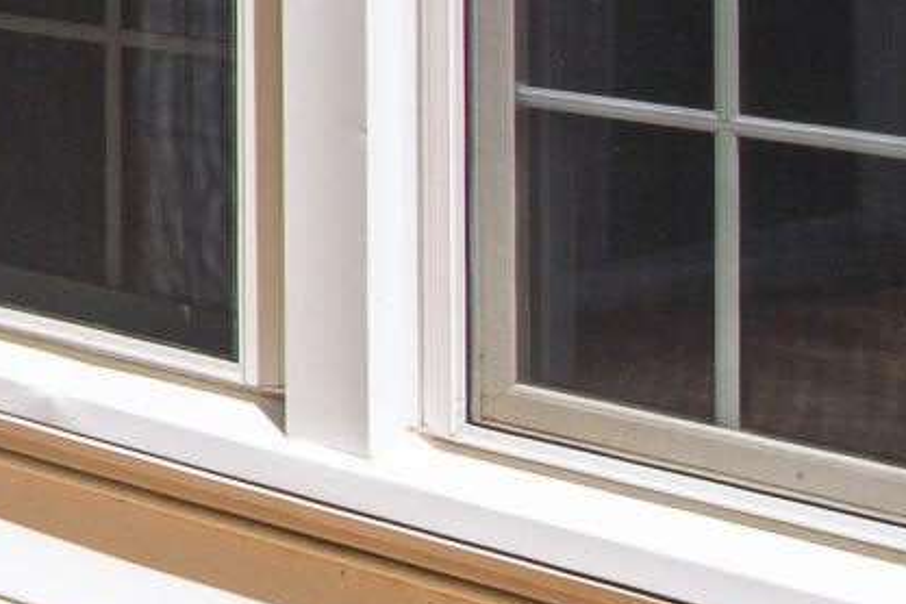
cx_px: -1284
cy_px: -437
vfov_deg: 11.8
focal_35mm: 108
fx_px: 2718
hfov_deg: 13.6
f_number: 8
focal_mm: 10
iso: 100
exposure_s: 1/160
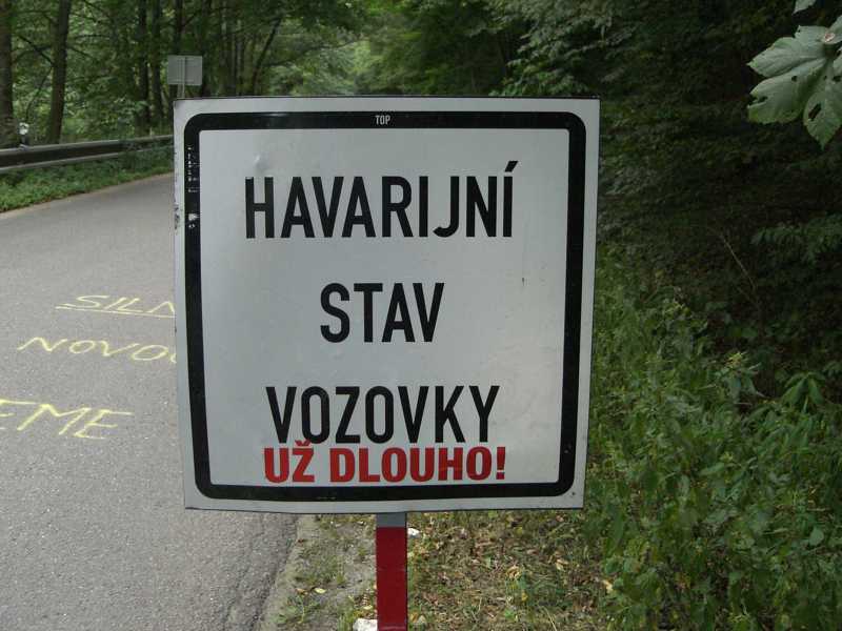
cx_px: 421
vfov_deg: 37.7
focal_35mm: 38
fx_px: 924
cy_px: 316
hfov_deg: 49.0
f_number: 3.1
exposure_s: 1/125
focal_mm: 6.3
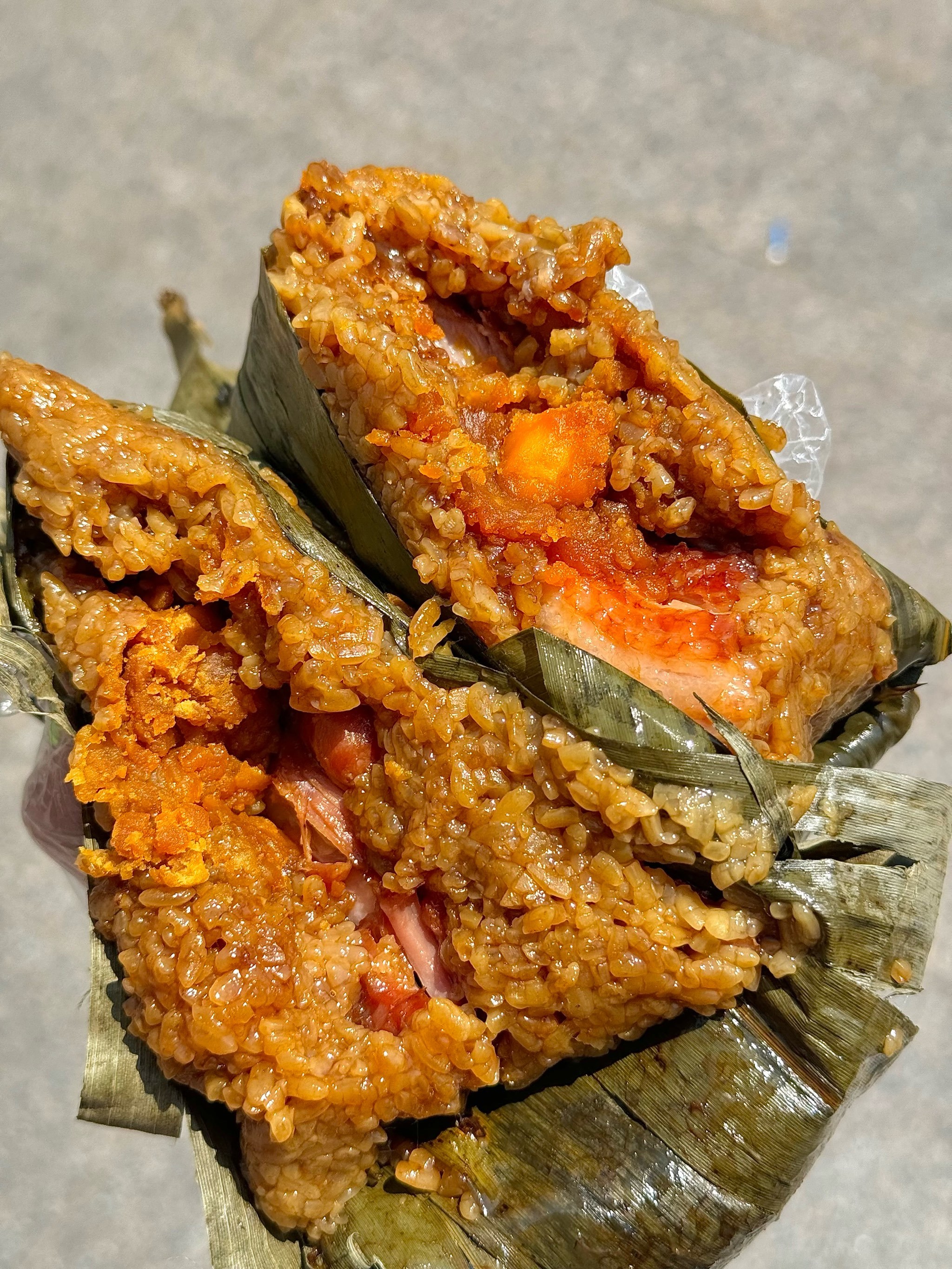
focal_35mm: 48
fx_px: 1760
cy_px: 634
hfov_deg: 30.3
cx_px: 476
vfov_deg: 39.7
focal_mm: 6.76
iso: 64
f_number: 1.78
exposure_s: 1/2959
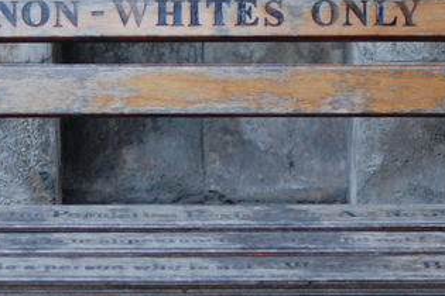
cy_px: 145
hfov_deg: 15.4
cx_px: 186
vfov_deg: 10.3
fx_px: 1647
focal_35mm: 133
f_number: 1.8
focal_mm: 35
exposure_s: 1/125
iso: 800
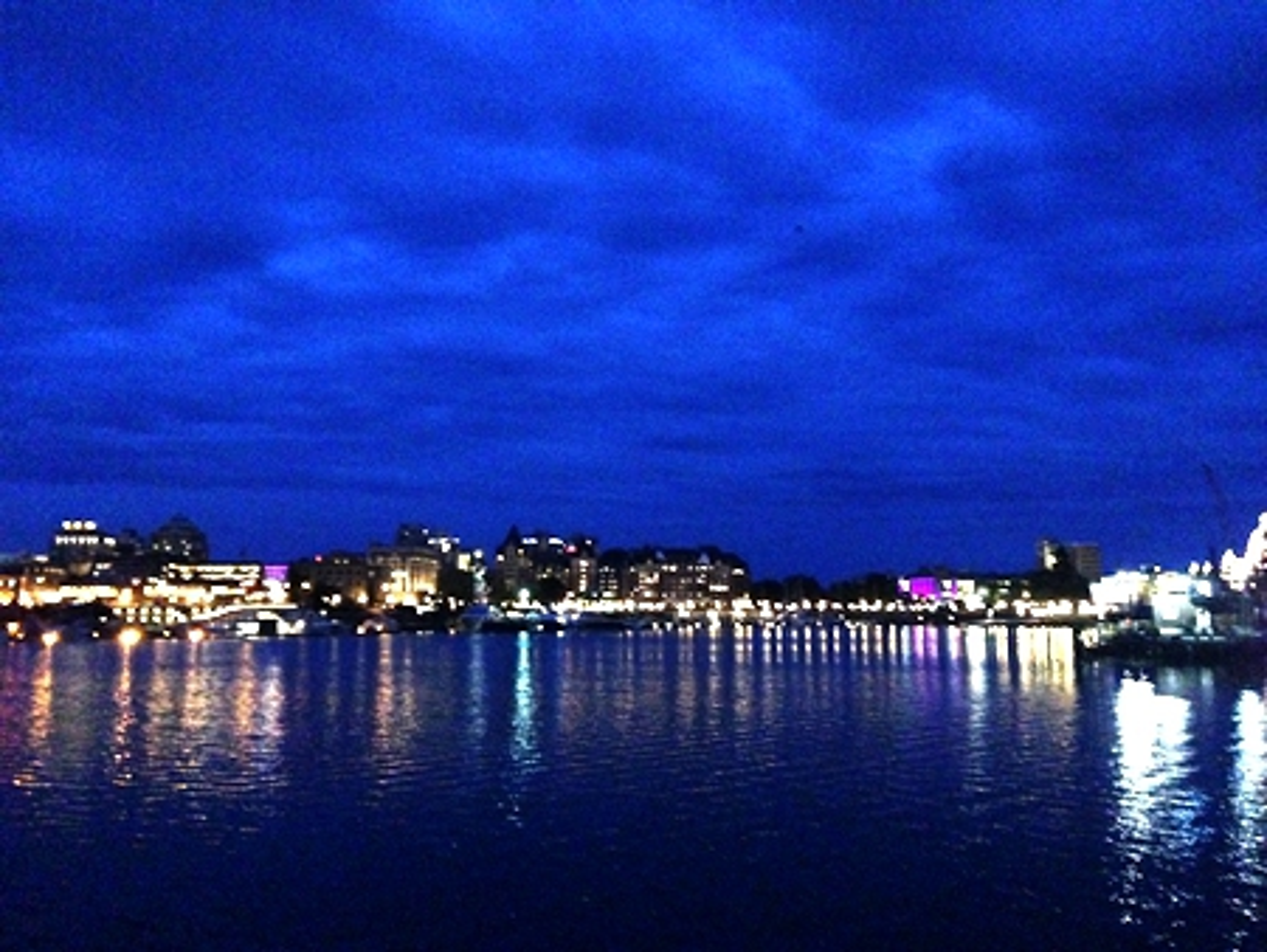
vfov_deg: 43.0
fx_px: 1208
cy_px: 476
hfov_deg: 55.3
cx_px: 634
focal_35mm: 33
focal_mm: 4.12
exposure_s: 1/15
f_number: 2.4
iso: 800
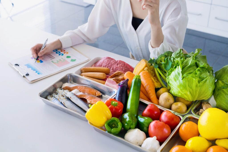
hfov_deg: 39.6
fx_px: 317
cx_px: 114
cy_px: 76
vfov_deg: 27.0
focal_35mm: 50
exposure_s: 1/160
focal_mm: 50
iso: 400
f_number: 4.5
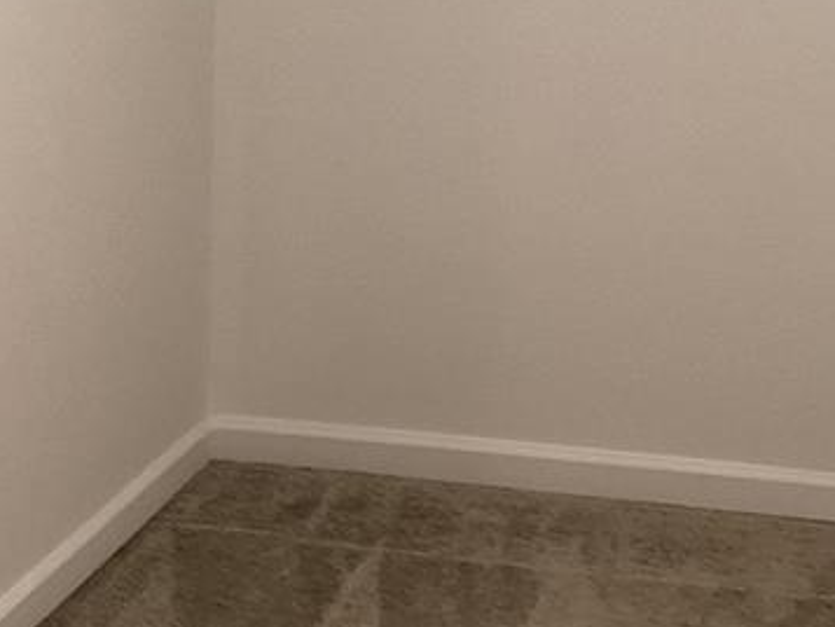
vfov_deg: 15.9
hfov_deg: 22.0
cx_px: 479
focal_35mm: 89
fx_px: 2148
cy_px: -143
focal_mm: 3.3
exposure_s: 1/60
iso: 200
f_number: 2.4
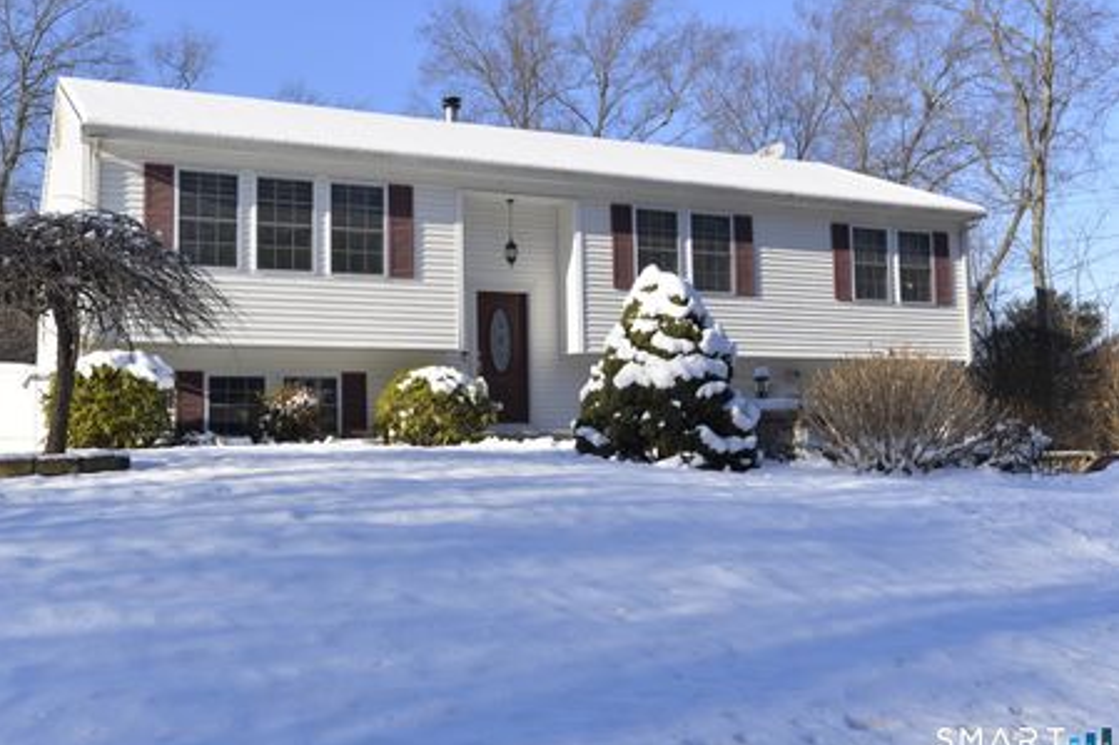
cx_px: 498
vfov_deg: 34.2
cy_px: 345
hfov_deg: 49.5
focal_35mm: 39
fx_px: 1212
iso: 100
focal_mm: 35
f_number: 8
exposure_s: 1/250
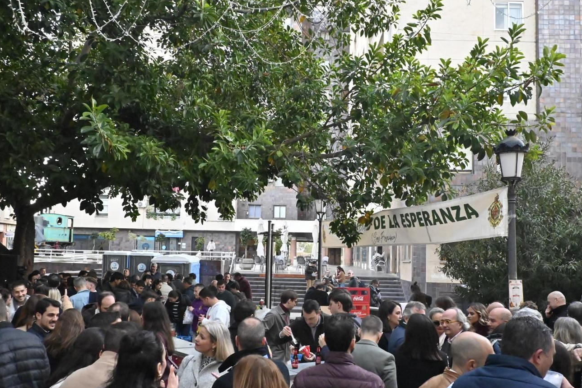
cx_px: 287
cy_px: 207
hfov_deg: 52.7
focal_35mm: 36
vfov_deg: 36.6
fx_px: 587
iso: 6400
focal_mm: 19.5
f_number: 6.3
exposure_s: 1/160
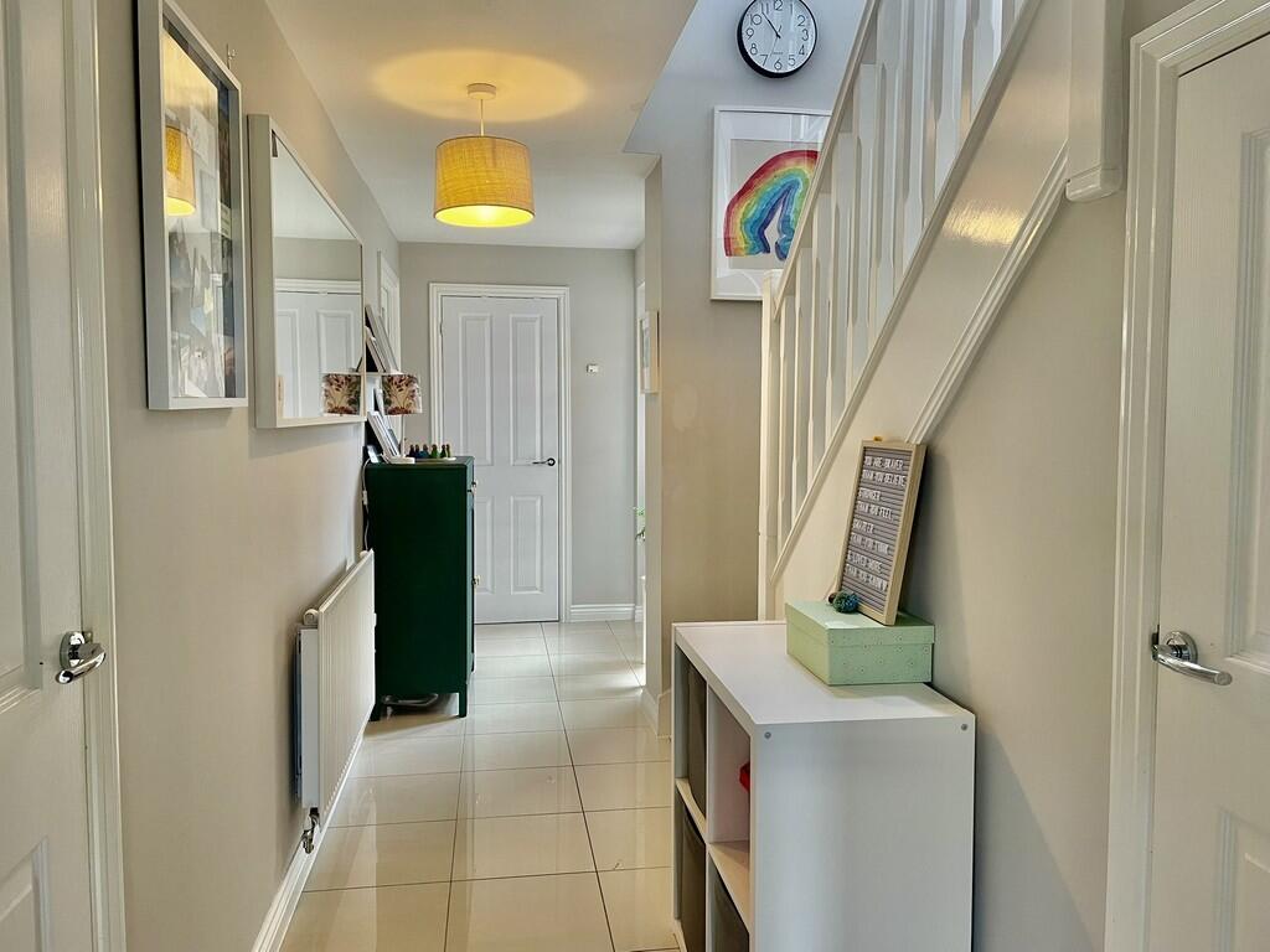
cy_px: 476
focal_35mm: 26
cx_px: 635
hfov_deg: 67.3
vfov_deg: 53.1
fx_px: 954
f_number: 1.6
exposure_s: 1/50
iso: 80
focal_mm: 4.2
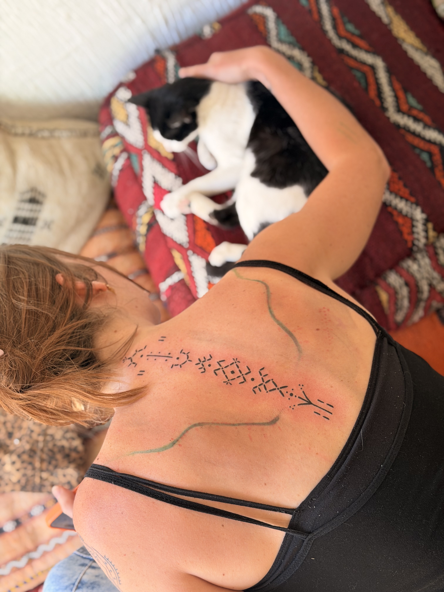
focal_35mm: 48
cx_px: 222
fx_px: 821
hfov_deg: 30.3
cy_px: 296
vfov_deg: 39.7
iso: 100
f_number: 1.78
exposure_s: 1/121
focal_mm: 6.76
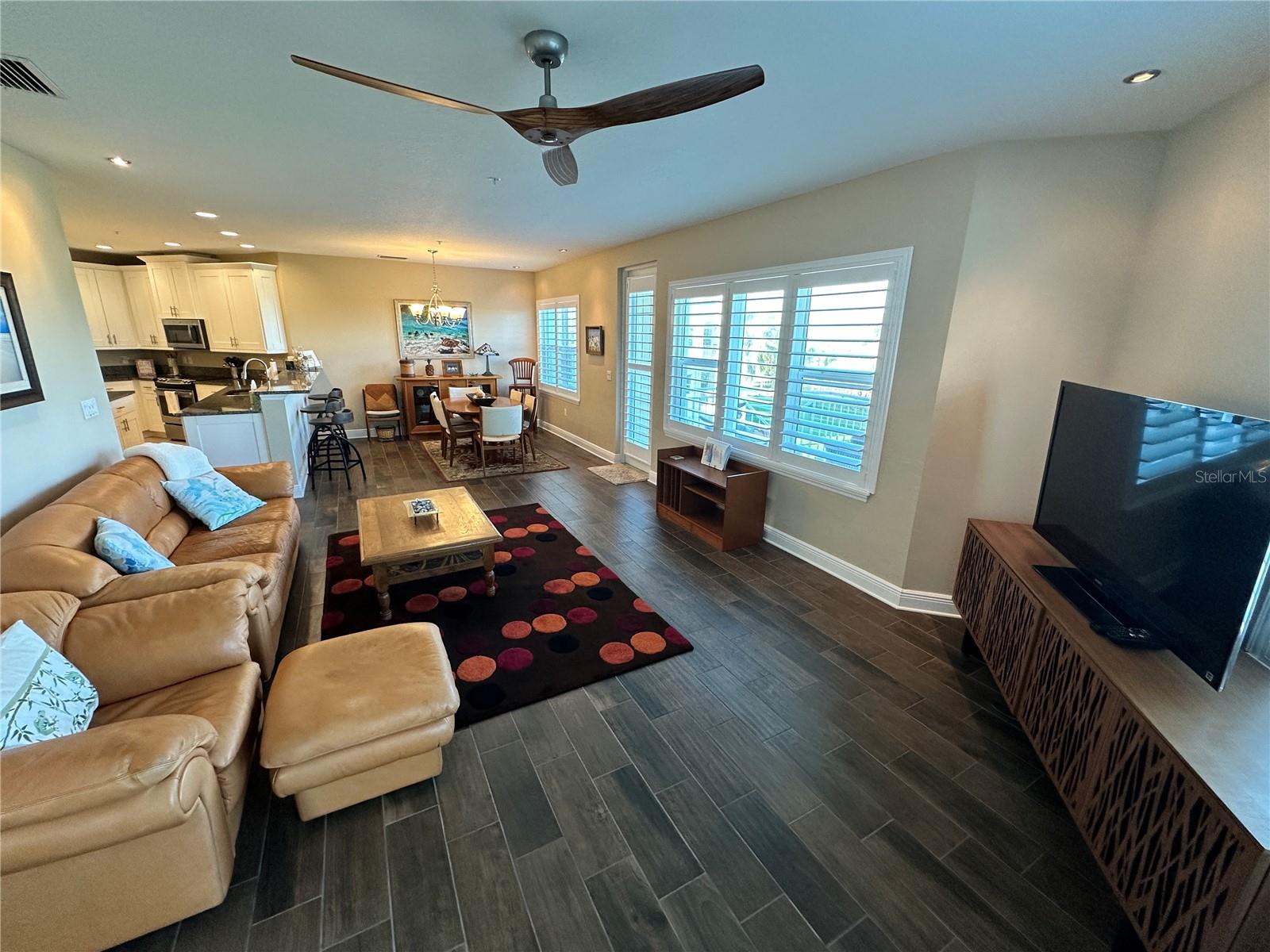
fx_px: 514
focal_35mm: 14
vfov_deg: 85.7
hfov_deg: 102.1
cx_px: 635
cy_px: 476
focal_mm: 2.22
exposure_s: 1/120
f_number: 2.2
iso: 200
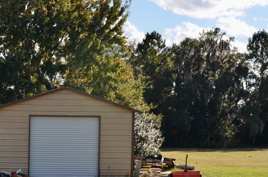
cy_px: 151
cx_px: 35
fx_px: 720
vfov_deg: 13.9
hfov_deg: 20.7
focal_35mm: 97
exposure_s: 1/250
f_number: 7.1
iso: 100
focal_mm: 35
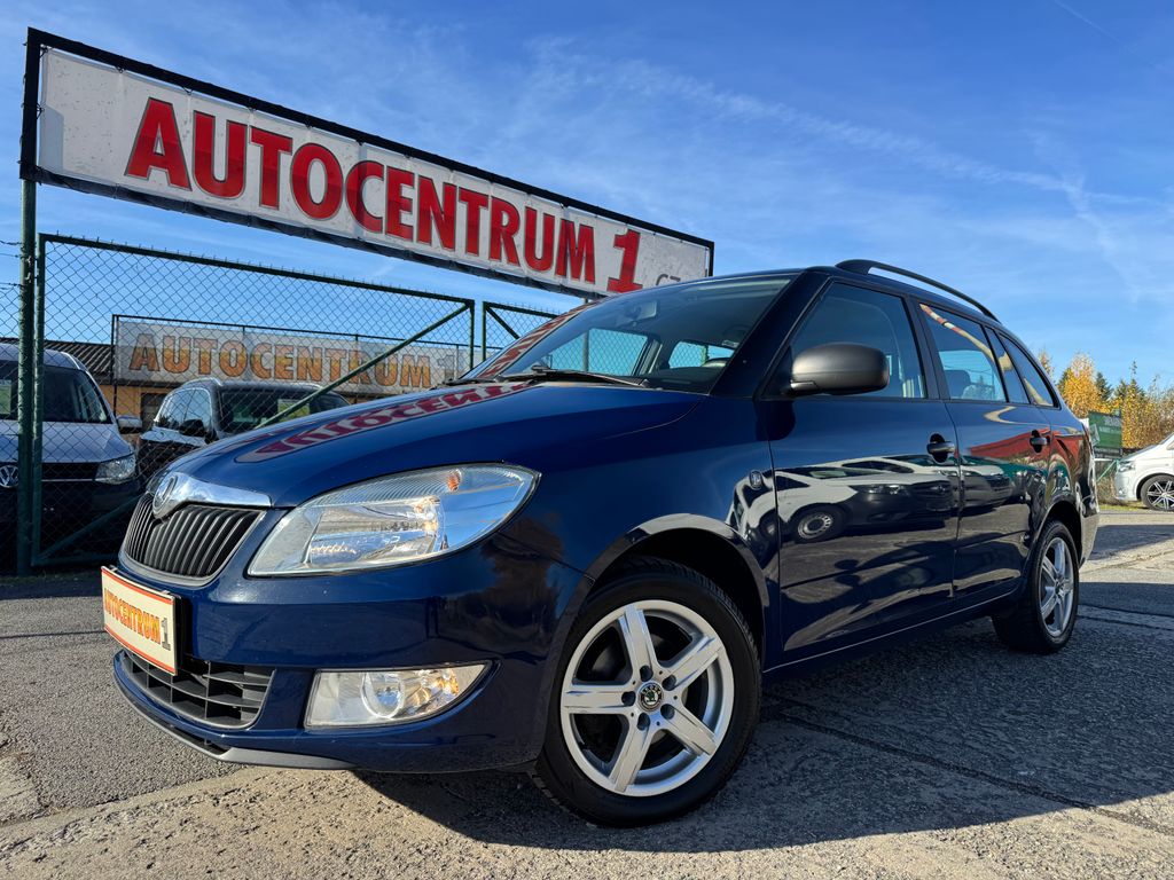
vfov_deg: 56.8
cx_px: 587
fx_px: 814
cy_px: 440
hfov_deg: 71.6
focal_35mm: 24
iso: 80
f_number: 1.78
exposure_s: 1/2506
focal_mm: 6.76
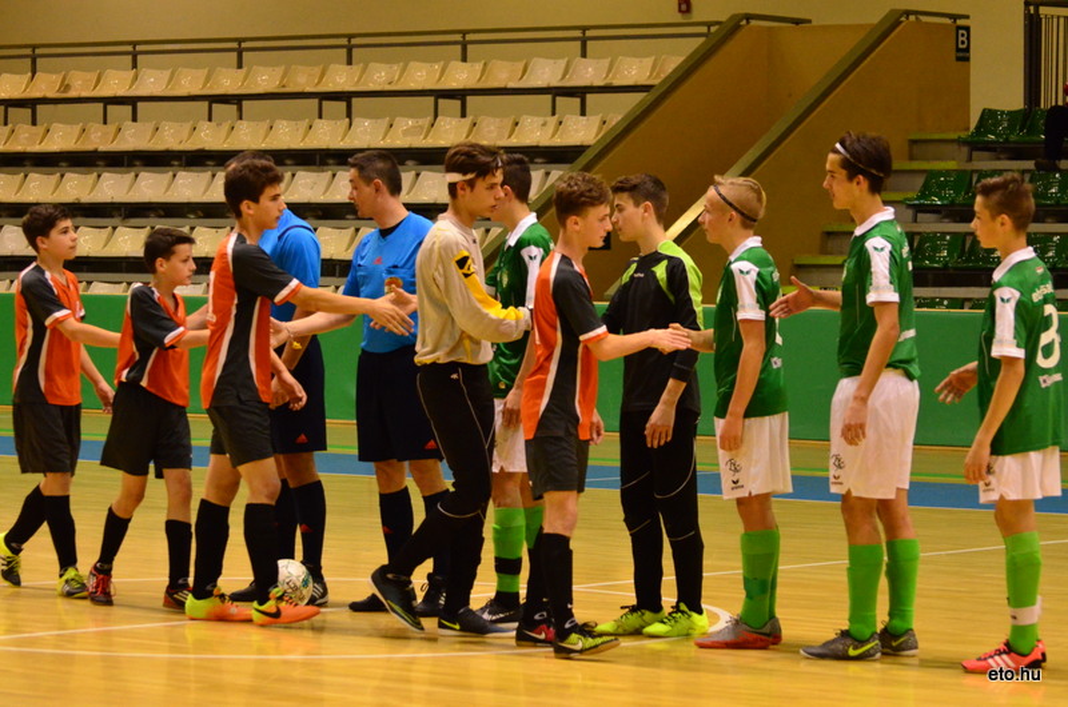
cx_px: 534
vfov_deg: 9.3
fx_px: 4352
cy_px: 354
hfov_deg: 14.0
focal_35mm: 147
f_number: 4.5
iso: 4000
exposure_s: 1/400
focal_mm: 98
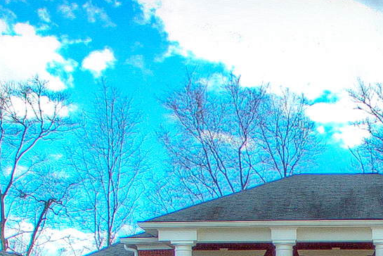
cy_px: 369
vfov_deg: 18.6
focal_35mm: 66
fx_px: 703
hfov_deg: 29.7
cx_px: 311
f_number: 2.8
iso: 100
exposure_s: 1/3200
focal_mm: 3.6
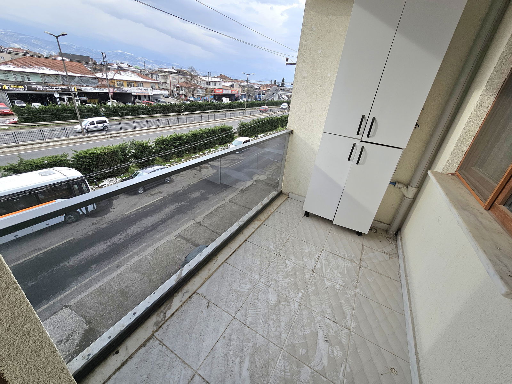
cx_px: 256
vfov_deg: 89.9
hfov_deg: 106.2
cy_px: 192
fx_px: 192
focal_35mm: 13
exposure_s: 1/500
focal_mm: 2.2
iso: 50
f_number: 2.2
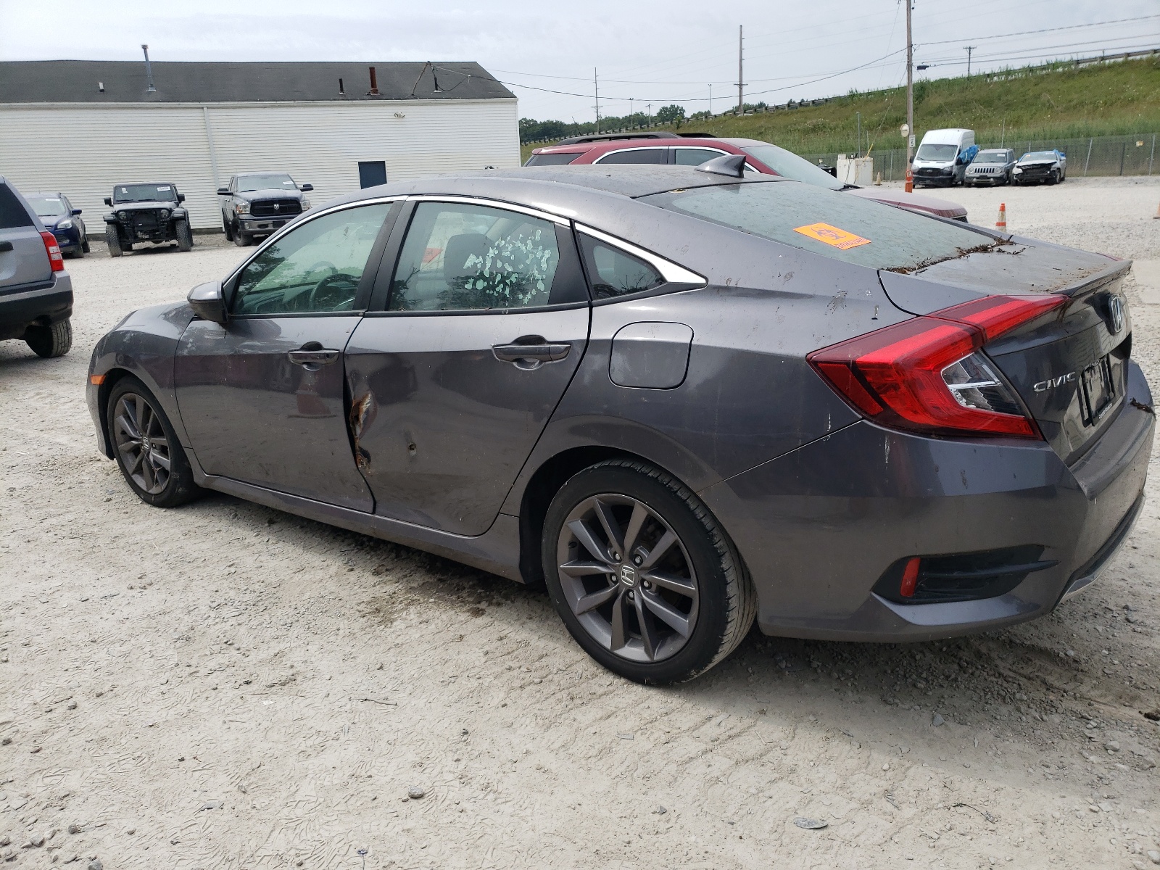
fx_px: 871
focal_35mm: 26
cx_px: 580
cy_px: 435
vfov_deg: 53.1
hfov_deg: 67.3
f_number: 1.5
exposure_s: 1/2000
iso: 50
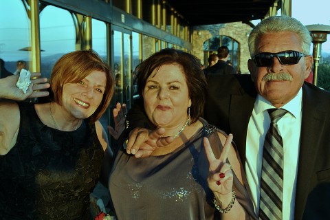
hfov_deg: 40.3
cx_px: 165
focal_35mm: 49
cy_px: 110
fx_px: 449
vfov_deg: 27.5
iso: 220
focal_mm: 18.2
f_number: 4.5
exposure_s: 1/60
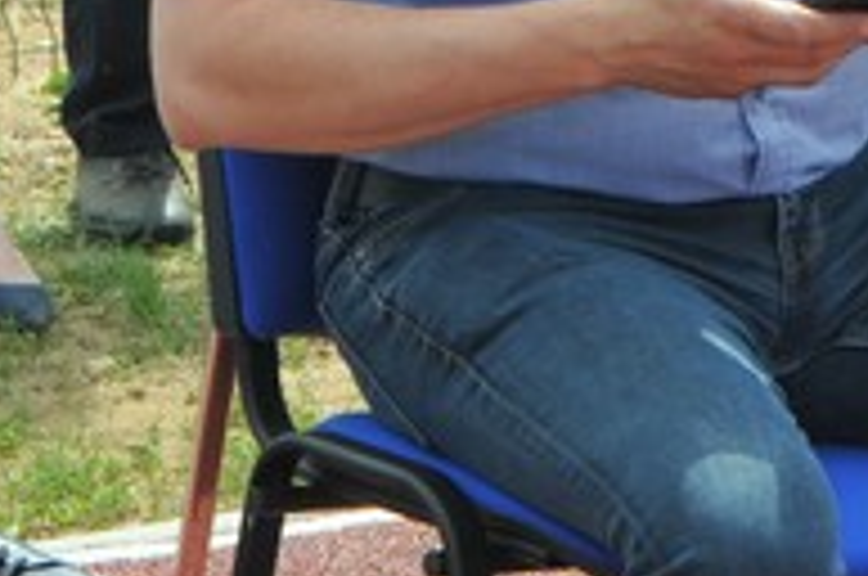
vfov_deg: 4.9
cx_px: 738
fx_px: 6707
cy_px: 333
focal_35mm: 279
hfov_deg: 7.4
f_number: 8
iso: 200
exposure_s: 1/250
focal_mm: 35
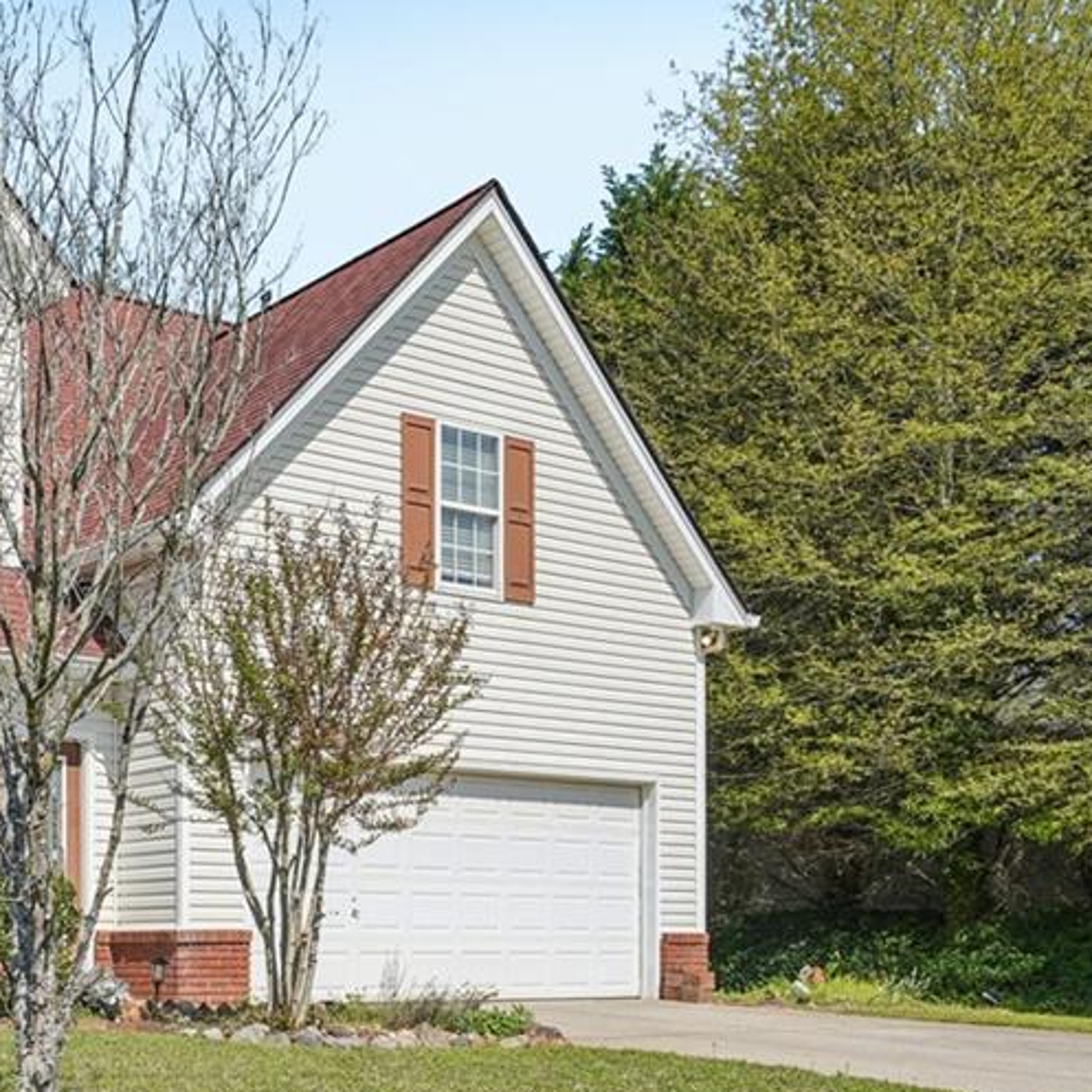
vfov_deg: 40.0
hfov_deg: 37.5
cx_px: 114
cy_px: 570
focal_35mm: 42
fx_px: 1499
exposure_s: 1/200
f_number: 8
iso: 100
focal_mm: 24
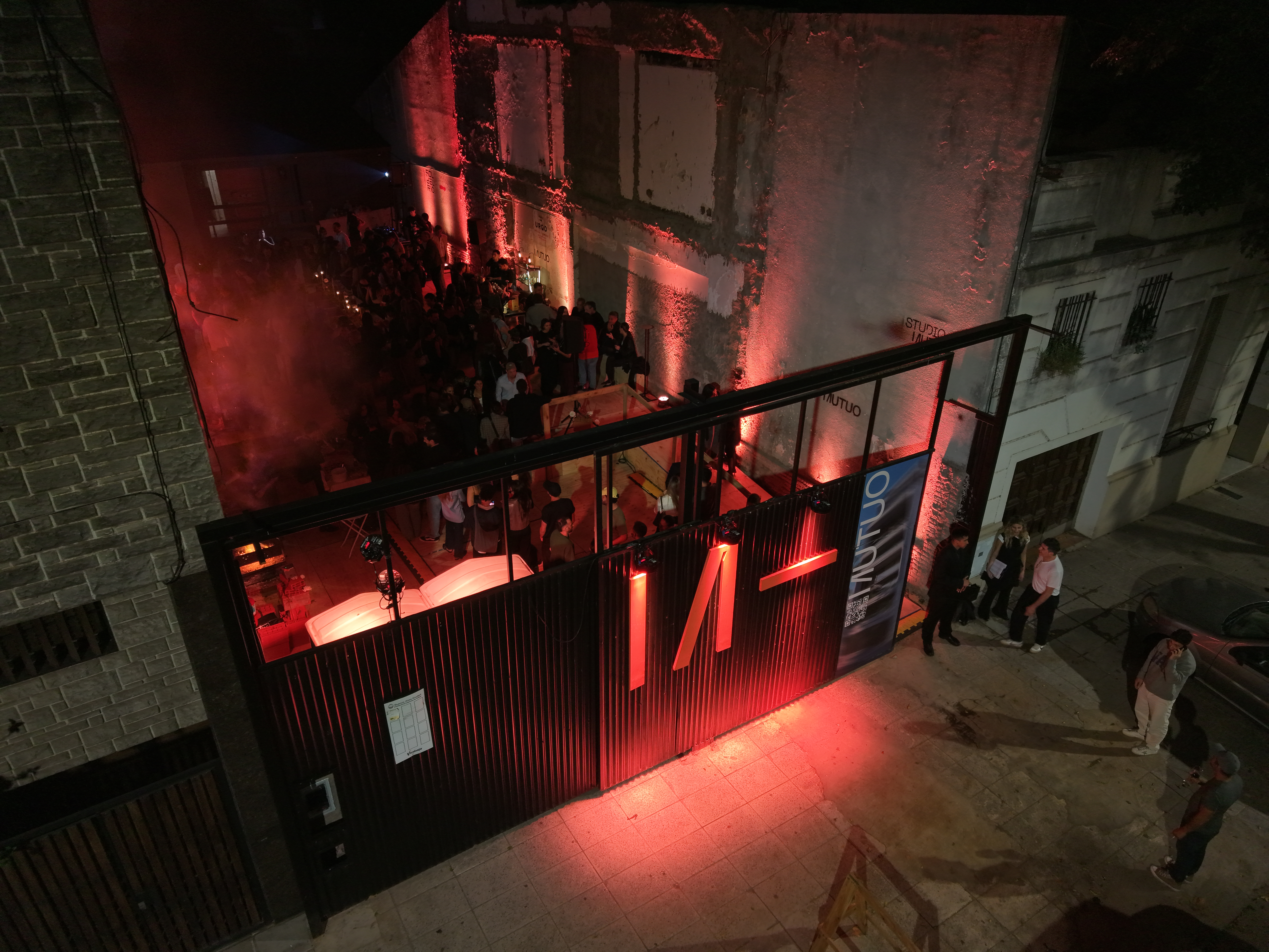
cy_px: 476
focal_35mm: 24
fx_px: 880
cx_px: 634
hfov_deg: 71.6
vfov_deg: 56.8
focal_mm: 8.67
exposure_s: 1/40
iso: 400
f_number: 1.8
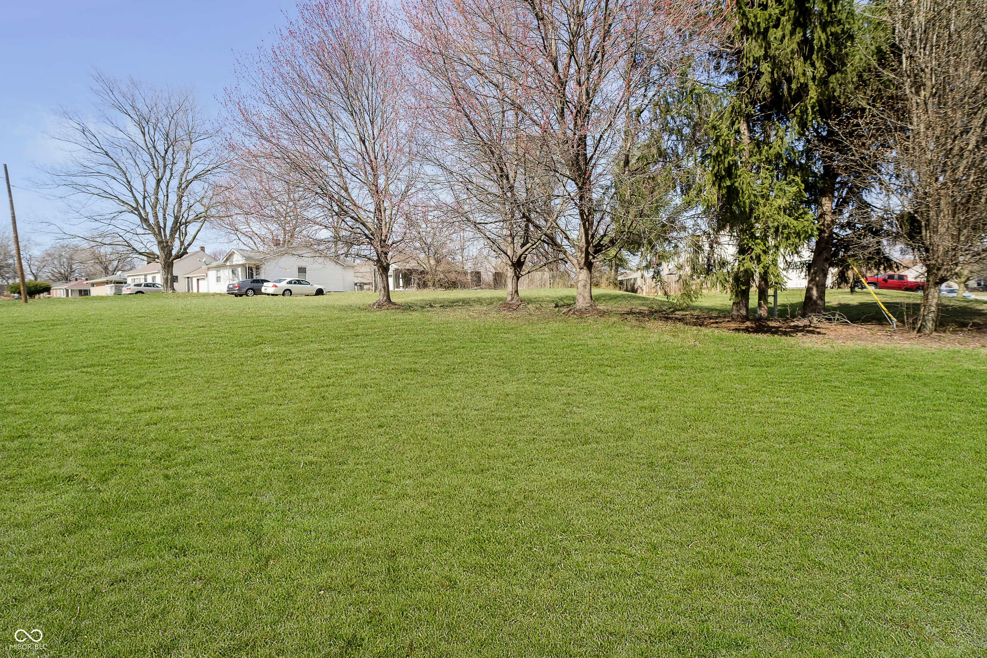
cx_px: 494
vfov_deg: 70.4
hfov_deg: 93.3
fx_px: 466
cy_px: 329
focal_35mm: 17
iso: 500
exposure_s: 1/400
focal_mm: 11.5
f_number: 4
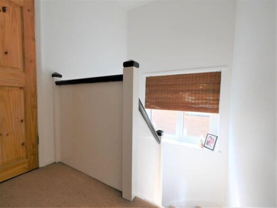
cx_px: 138
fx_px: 112
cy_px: 104
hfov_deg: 102.0
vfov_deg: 85.7
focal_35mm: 14
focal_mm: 7
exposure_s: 1/60
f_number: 4
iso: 200
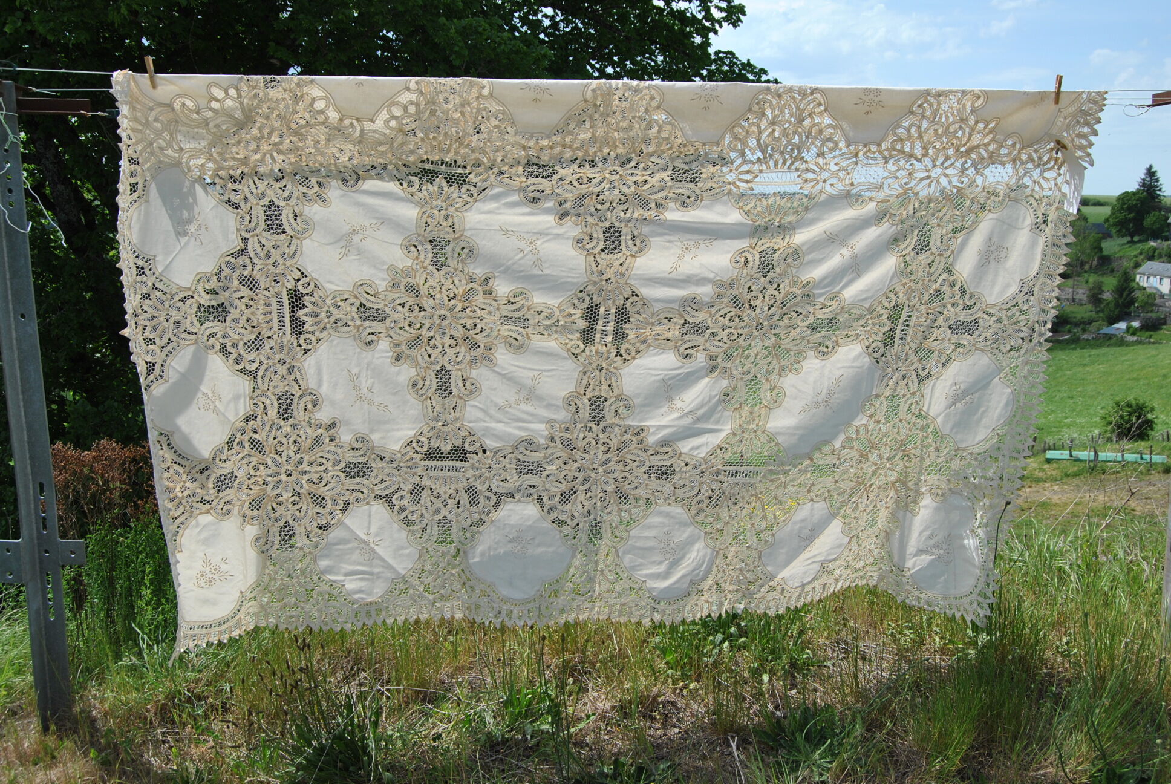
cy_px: 392
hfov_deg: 61.9
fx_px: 977
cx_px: 586
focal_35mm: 30
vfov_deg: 43.7
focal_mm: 20
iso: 100
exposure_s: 1/250
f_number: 8
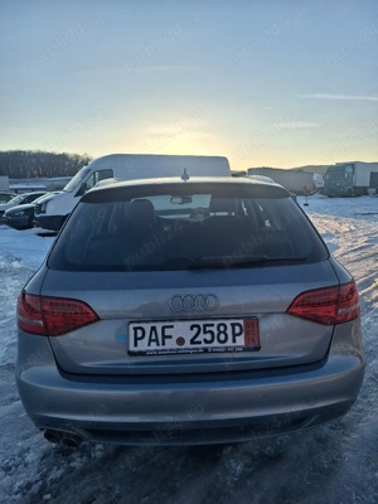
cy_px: 252
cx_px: 189
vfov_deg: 73.9
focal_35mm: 23
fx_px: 335
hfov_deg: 58.9
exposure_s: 1/2500
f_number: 1.8
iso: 40
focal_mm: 5.54
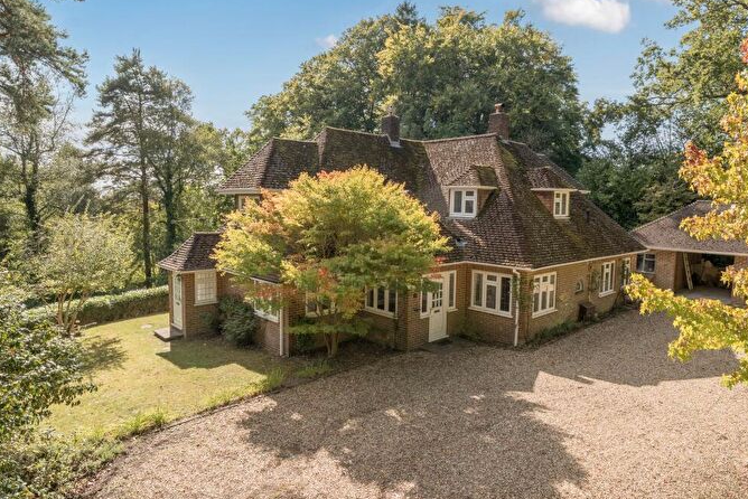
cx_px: 385
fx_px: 457
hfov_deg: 78.5
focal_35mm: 22
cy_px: 246
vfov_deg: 57.3
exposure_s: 1/400
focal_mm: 14
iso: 400
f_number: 8
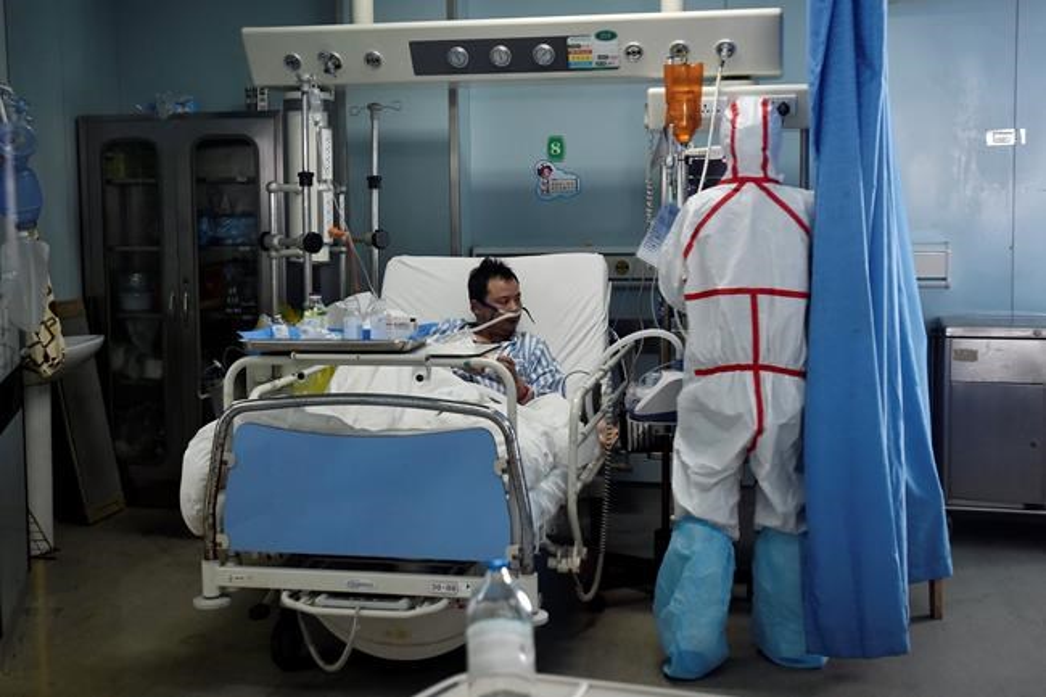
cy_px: 348
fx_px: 929
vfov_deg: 41.1
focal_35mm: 32
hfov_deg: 58.7
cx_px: 523
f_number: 3.5
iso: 1600
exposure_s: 1/80
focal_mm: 32
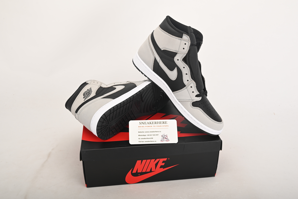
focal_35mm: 35
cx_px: 149
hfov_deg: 54.4
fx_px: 290
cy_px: 100
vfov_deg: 37.9
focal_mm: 35
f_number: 11
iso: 100
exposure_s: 1/200
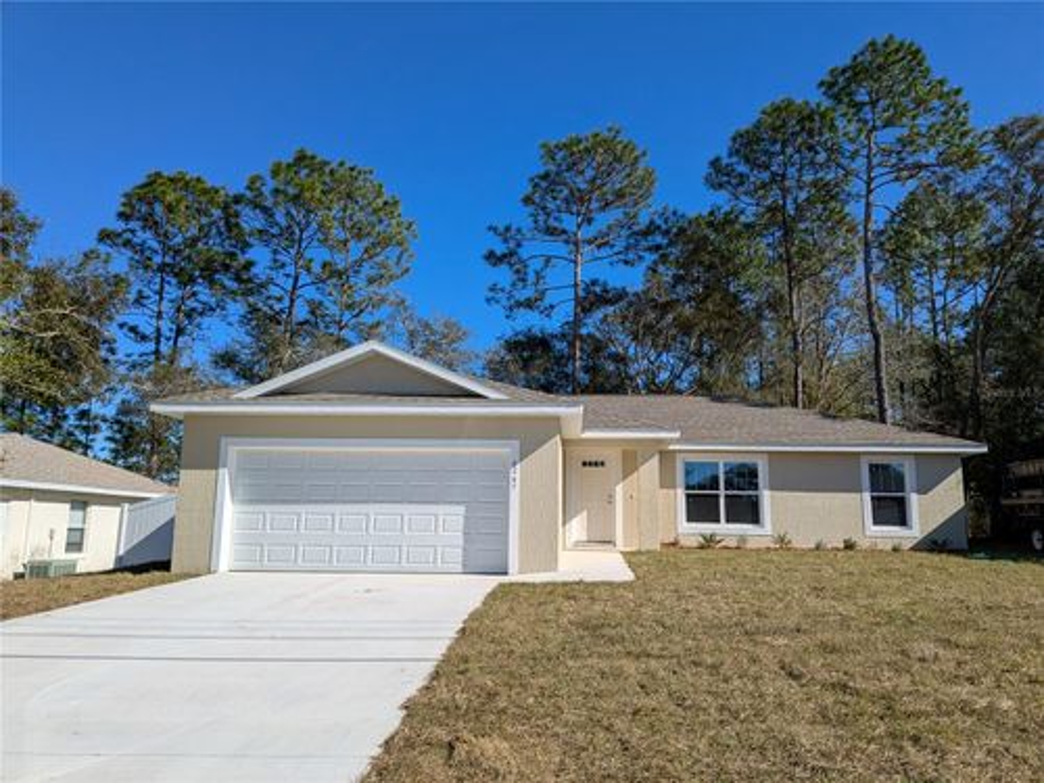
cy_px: 392
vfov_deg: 56.8
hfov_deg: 71.6
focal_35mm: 24
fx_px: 724
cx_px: 522
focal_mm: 4.53
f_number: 1.7
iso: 40
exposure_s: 1/3460
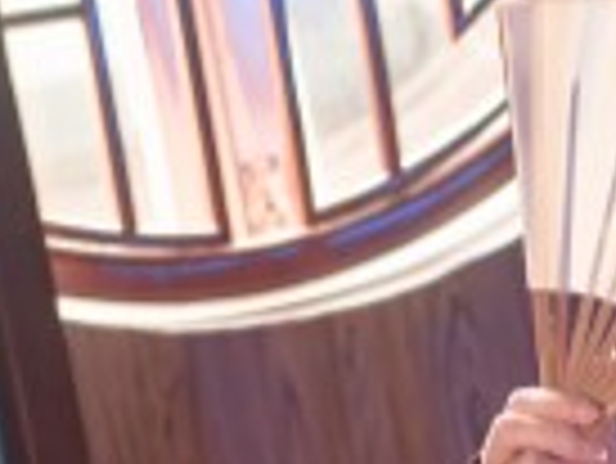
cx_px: 616
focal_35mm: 184
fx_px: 3277
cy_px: 394
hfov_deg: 10.6
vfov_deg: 8.1
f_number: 3.5
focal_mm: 35
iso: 250
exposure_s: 1/50
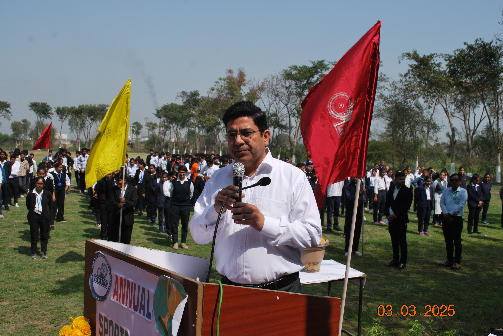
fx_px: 504
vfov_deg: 37.0
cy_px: 168
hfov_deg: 53.1
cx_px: 252
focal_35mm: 36
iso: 100
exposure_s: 1/320
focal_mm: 24
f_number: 9
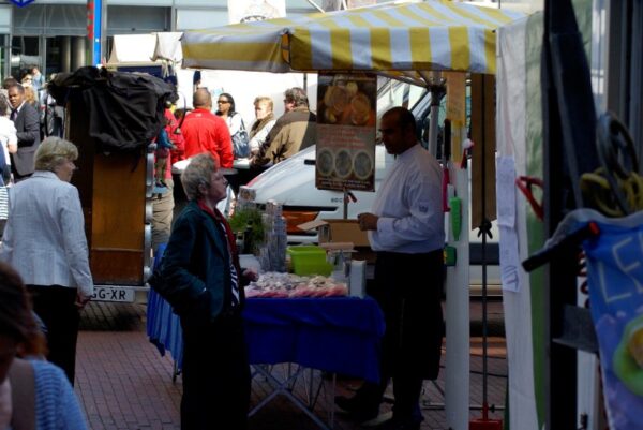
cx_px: 322
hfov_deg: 19.4
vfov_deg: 13.1
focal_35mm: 105
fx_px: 1877
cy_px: 215
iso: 100
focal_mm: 70
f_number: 7.1
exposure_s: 1/160
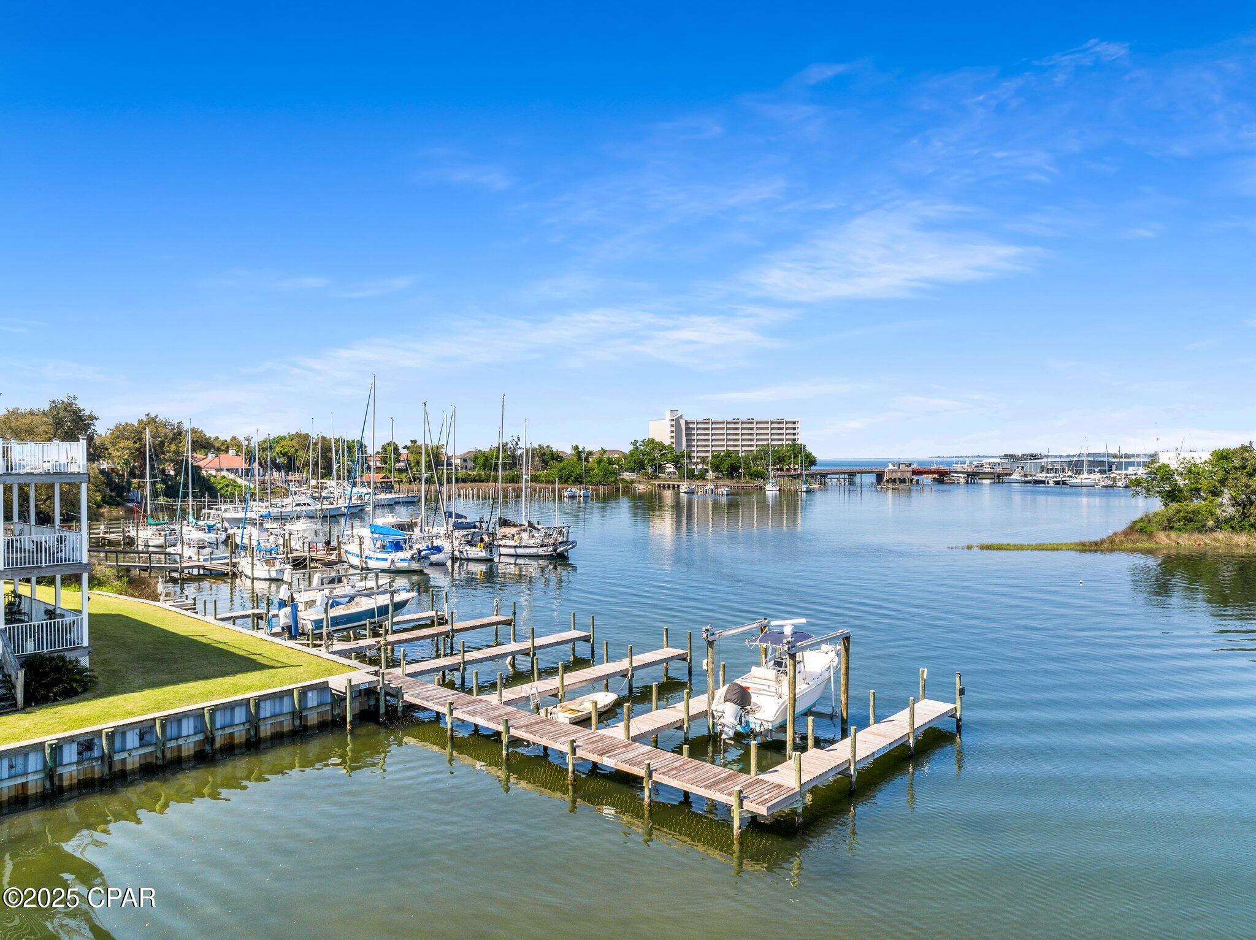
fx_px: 870
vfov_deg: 56.8
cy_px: 470
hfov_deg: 71.6
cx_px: 628
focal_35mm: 24
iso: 100
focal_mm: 12.29
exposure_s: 1/200
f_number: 6.3
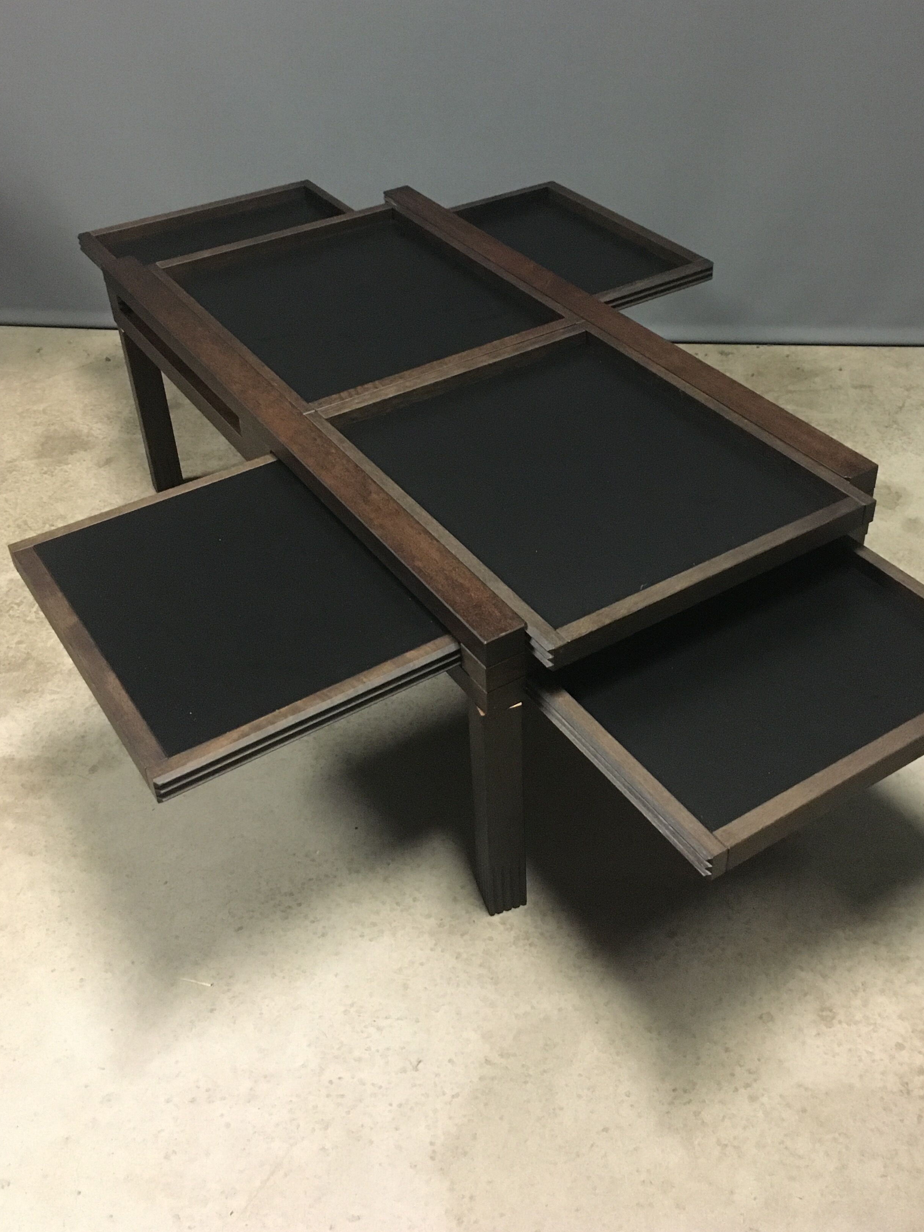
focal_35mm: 36
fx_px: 1281
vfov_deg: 51.2
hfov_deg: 39.6
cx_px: 510
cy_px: 521
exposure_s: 1/17
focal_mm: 4.15
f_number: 2.2
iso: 320
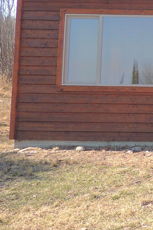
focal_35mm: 73
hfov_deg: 15.0
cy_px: 61
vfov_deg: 27.4
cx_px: 310
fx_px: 466
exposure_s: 1/320
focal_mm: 4.3
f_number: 3
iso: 100
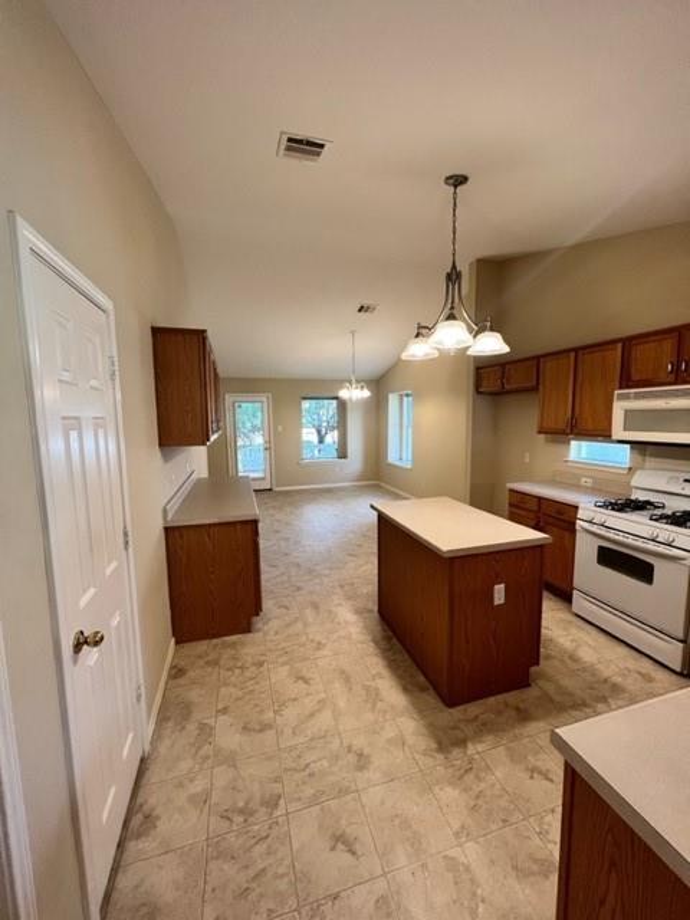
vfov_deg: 106.2
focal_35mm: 13
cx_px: 345
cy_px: 460
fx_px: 346
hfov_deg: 89.9
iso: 160
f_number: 1.8
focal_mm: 1.57
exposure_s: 1/120
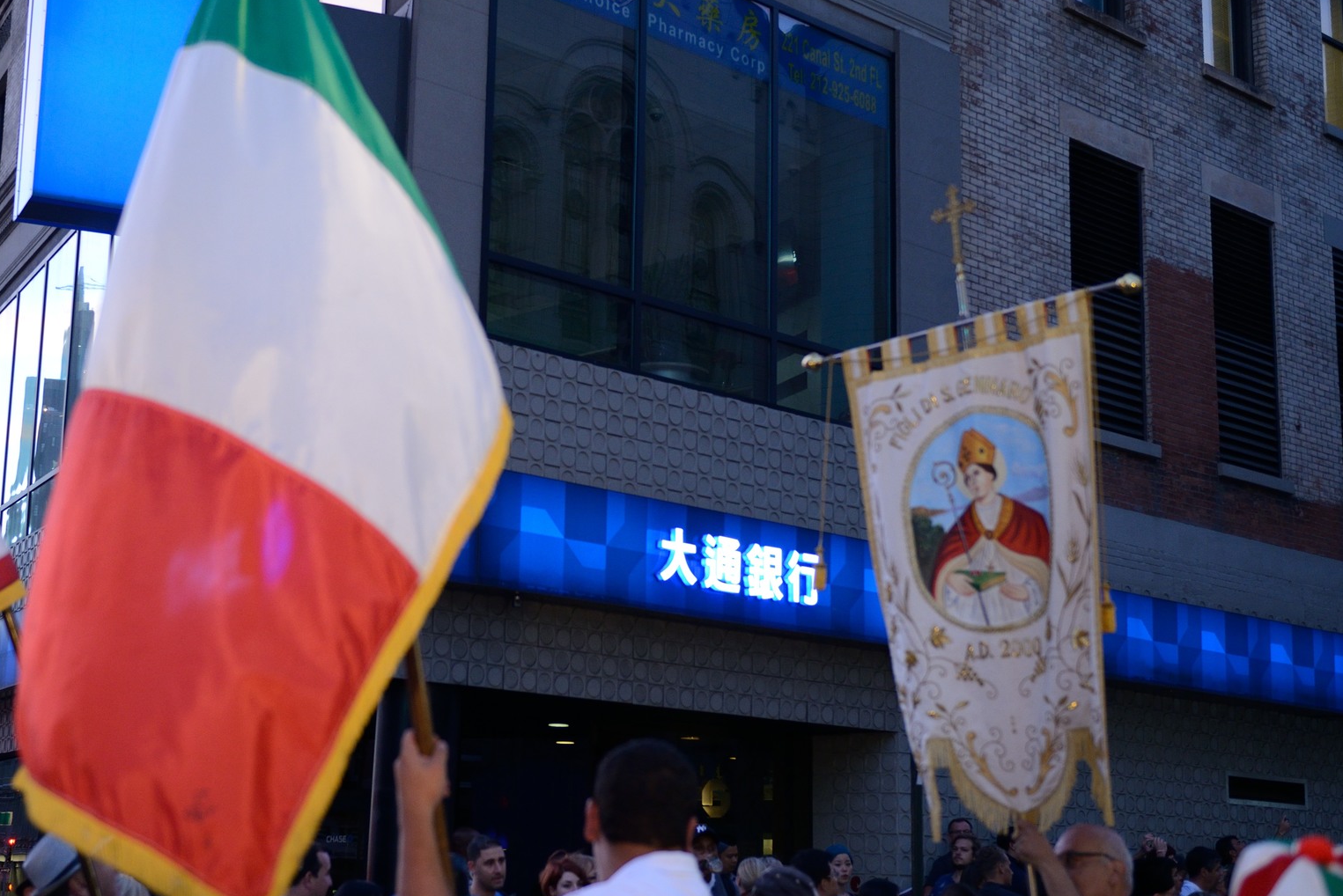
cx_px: 513
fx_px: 2202
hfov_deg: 33.8
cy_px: 426
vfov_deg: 23.0
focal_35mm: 59
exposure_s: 1/100
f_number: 2.8
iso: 1000
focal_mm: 36
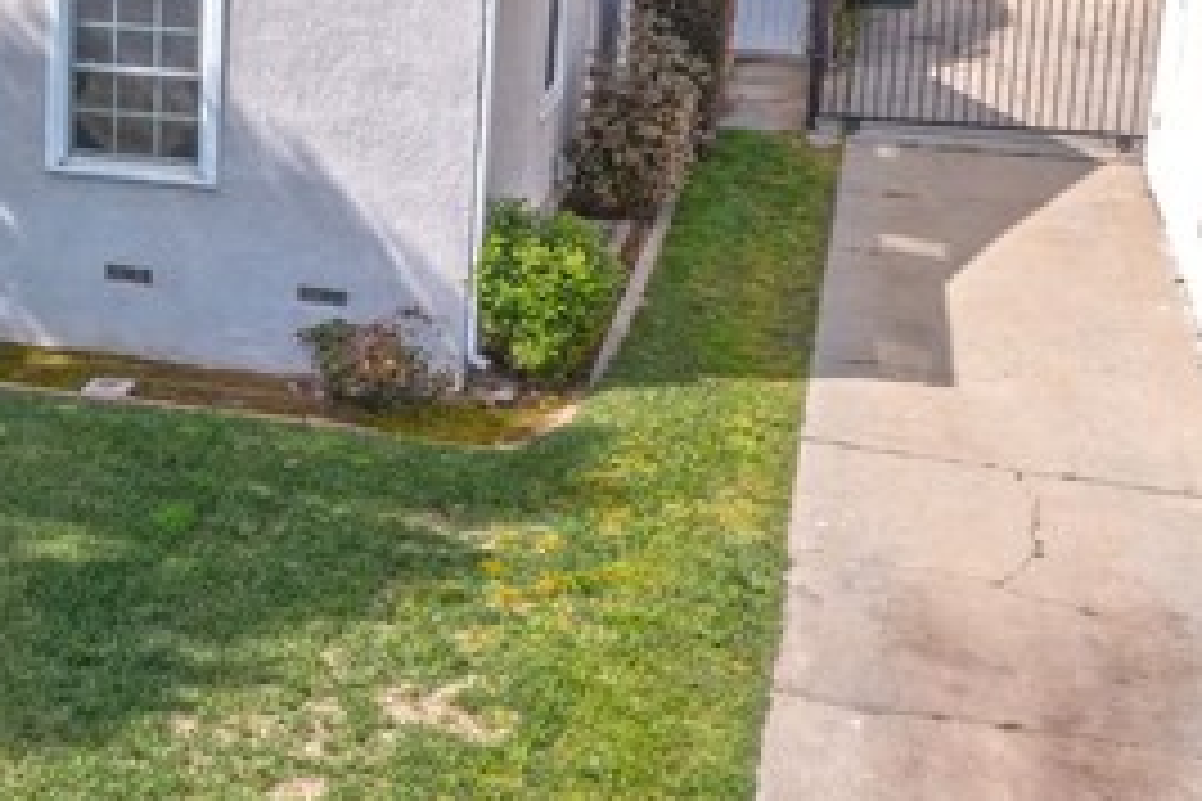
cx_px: -149
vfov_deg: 20.1
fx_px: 2237
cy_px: 153
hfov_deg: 27.3
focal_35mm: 67
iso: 100
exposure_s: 1/400
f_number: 5
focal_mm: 10.26
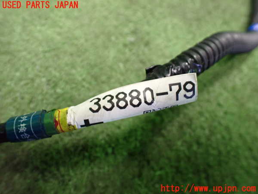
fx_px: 224
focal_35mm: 30
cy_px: 97
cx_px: 129
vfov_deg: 46.8
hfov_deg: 60.0
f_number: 2.3
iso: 800
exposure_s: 1/60
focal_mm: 5.4
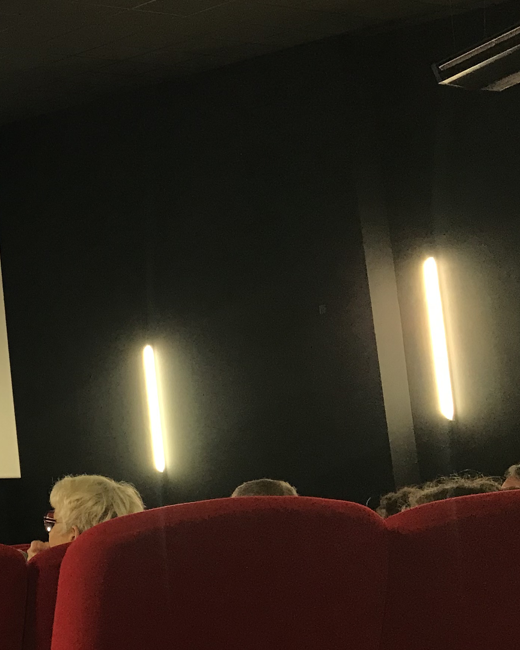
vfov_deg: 29.8
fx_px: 1212
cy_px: 431
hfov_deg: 21.2
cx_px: -212
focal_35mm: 63
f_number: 1.8
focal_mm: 3.99
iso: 40
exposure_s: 1/20
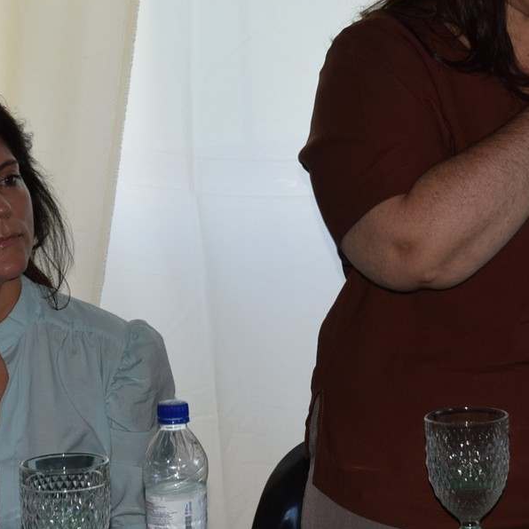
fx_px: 2524
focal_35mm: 146
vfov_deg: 11.9
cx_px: 353
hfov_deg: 11.9
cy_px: 27
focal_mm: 38
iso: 180
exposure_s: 1/125
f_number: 5.6
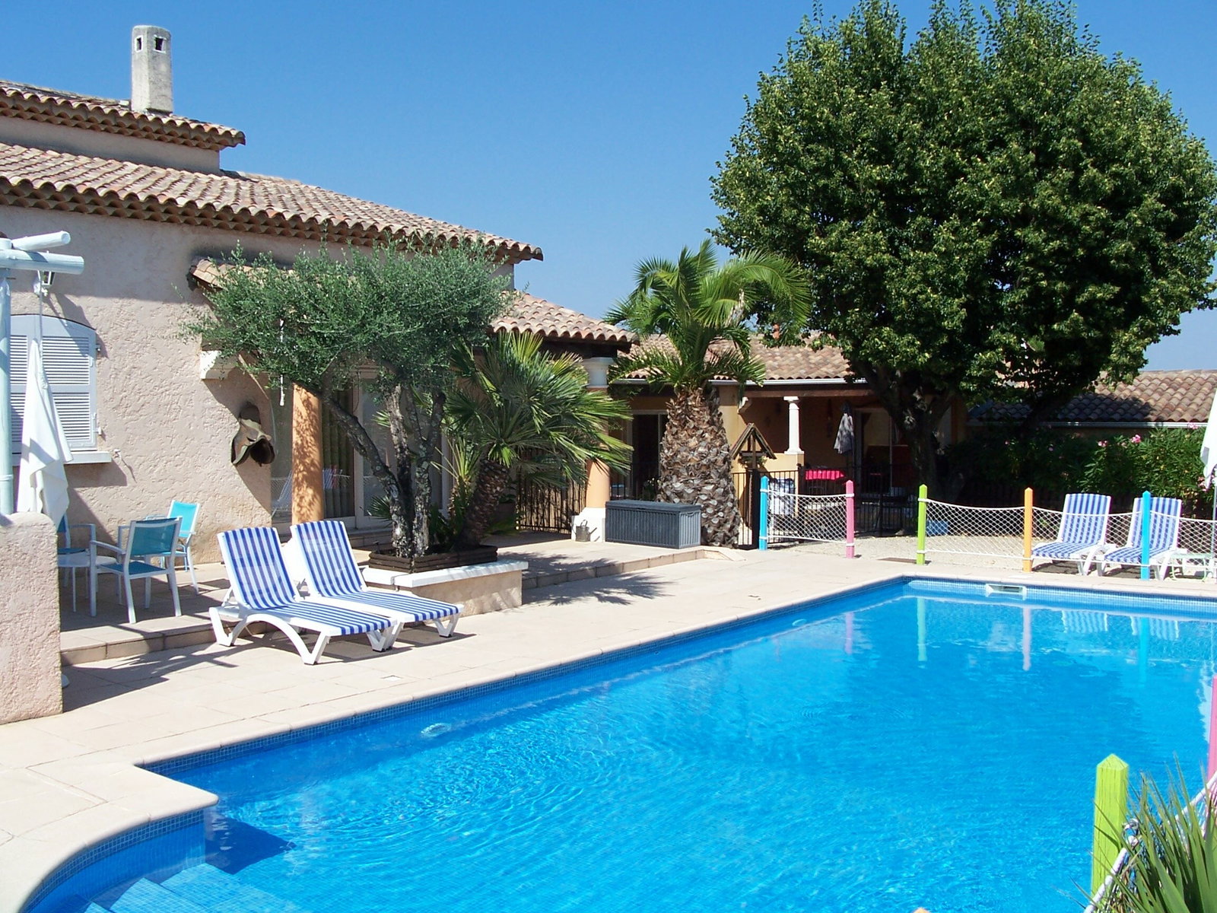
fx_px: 1231
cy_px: 456
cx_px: 608
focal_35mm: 35
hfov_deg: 52.6
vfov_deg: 40.7
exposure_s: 1/750
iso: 80
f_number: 4
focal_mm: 6
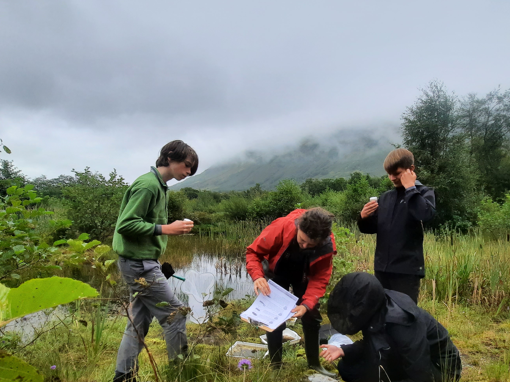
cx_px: 287
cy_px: 220
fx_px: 295
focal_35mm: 20
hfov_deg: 81.4
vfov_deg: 65.6
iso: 40
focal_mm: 1.74
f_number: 2.2
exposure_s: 1/570
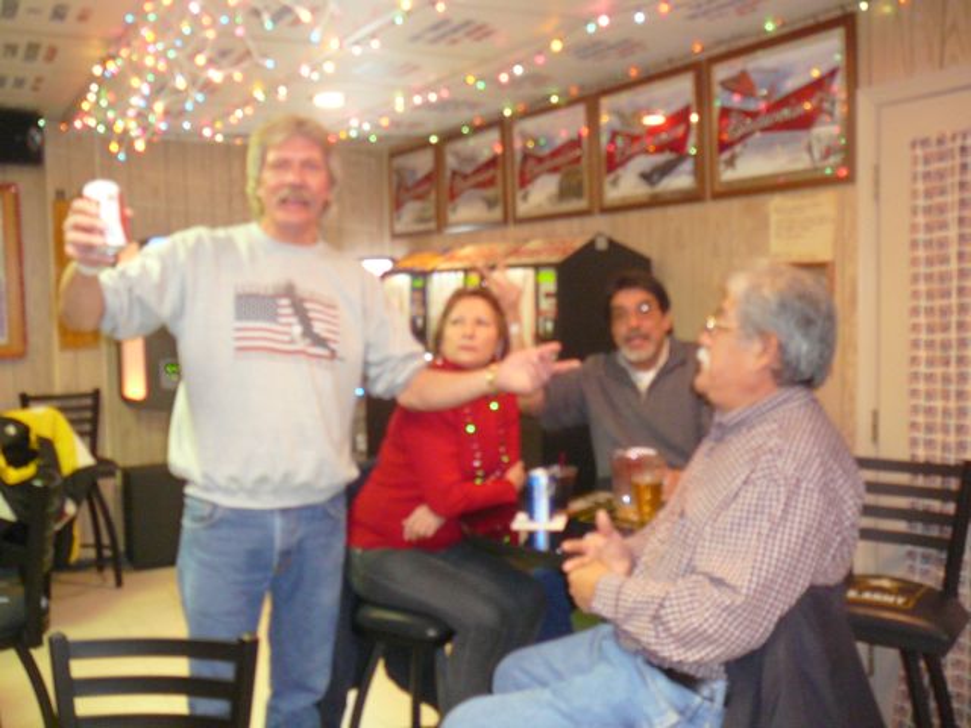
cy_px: 364
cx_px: 486
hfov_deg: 52.6
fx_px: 982
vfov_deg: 40.7
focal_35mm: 35
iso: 250
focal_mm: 5.2
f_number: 2.8
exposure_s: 1/8
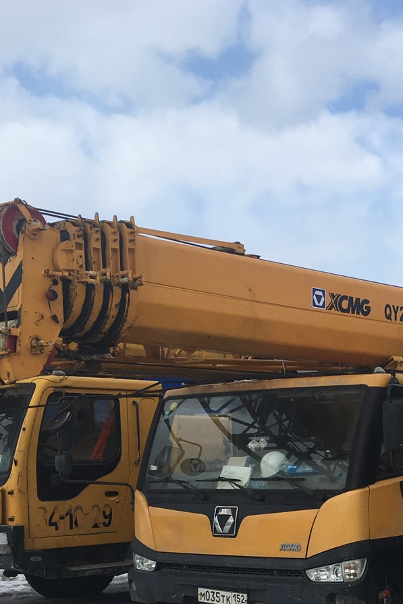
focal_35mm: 69
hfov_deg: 18.7
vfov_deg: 28.5
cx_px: 487
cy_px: 503
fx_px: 1158
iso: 25
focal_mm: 4.15
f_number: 2.2
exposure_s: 1/1789
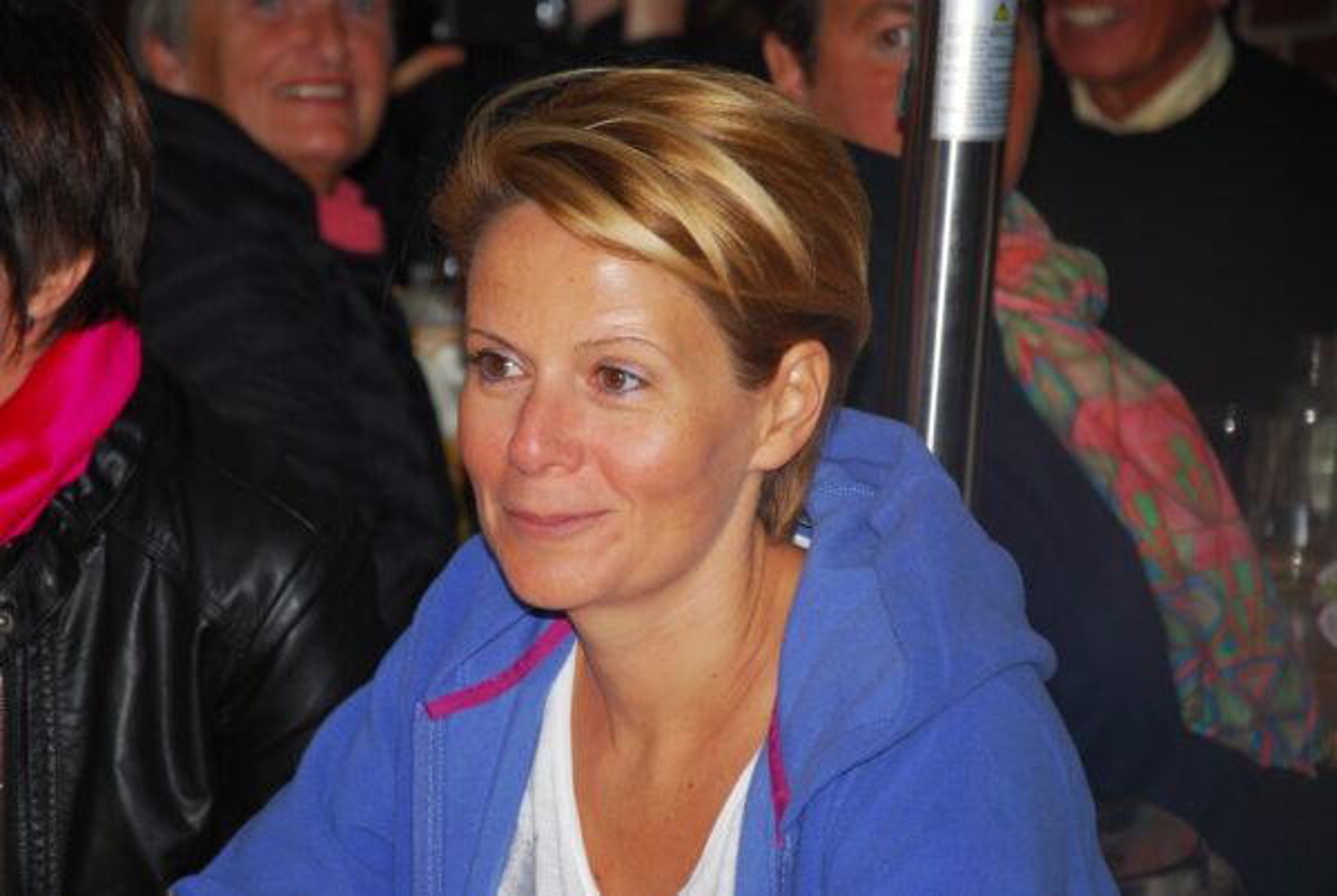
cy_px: 448
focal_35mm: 158
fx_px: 5858
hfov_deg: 13.0
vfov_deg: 8.7
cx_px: 668
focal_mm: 105
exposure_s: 1/60
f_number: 5.6
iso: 200
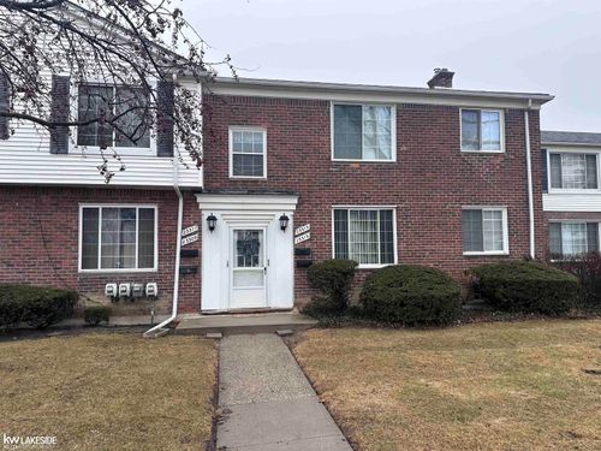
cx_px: 300
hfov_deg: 71.6
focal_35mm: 24
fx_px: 417
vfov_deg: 56.8
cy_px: 226
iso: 64
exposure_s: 1/188
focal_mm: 6.86
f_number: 1.78
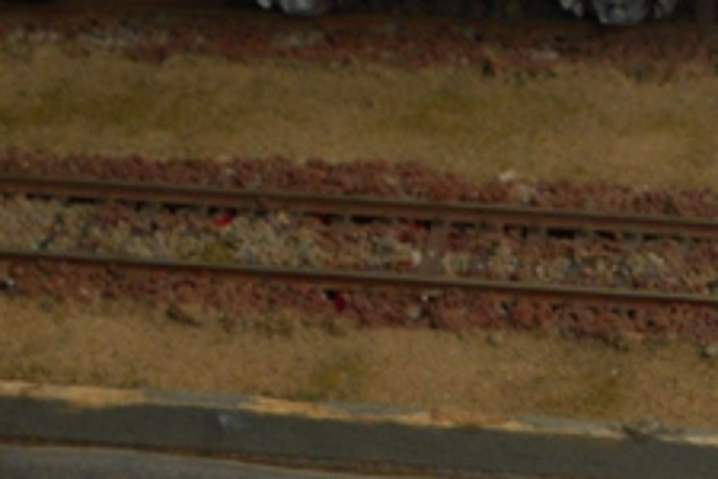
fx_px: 3650
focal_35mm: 183
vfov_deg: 7.3
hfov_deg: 11.1
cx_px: 750
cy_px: -399
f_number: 3.5
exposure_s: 1/93.8
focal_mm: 9.2
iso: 64
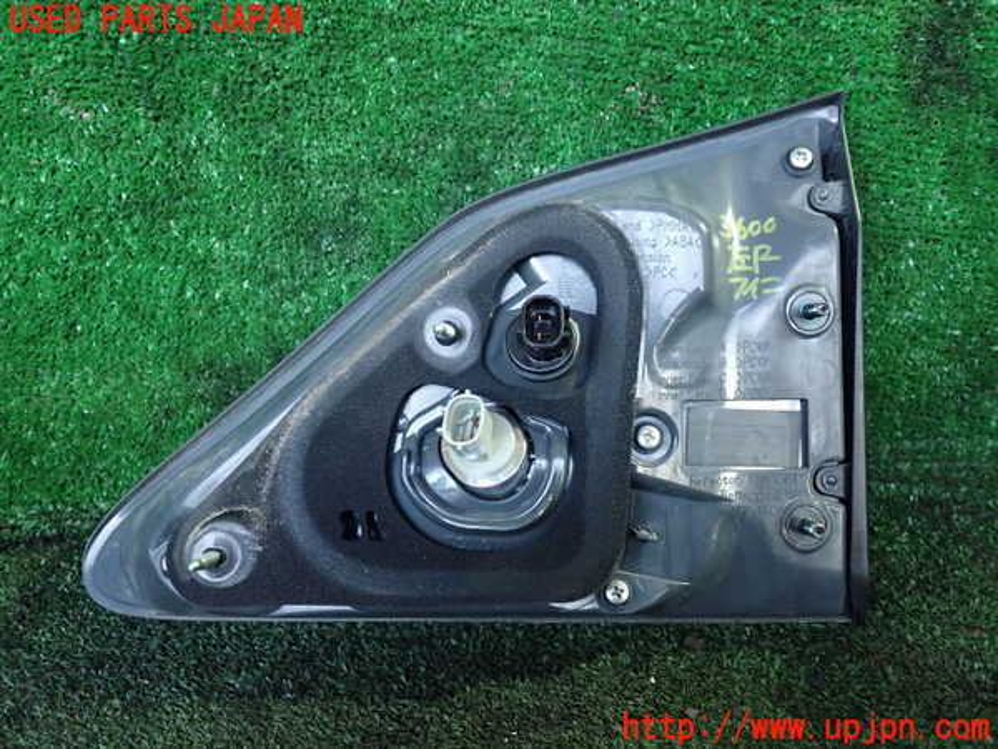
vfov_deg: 46.8
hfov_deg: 60.0
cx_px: 499
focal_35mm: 30
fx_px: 865
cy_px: 374
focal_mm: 5.4
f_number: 2.3
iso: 800
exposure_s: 1/25
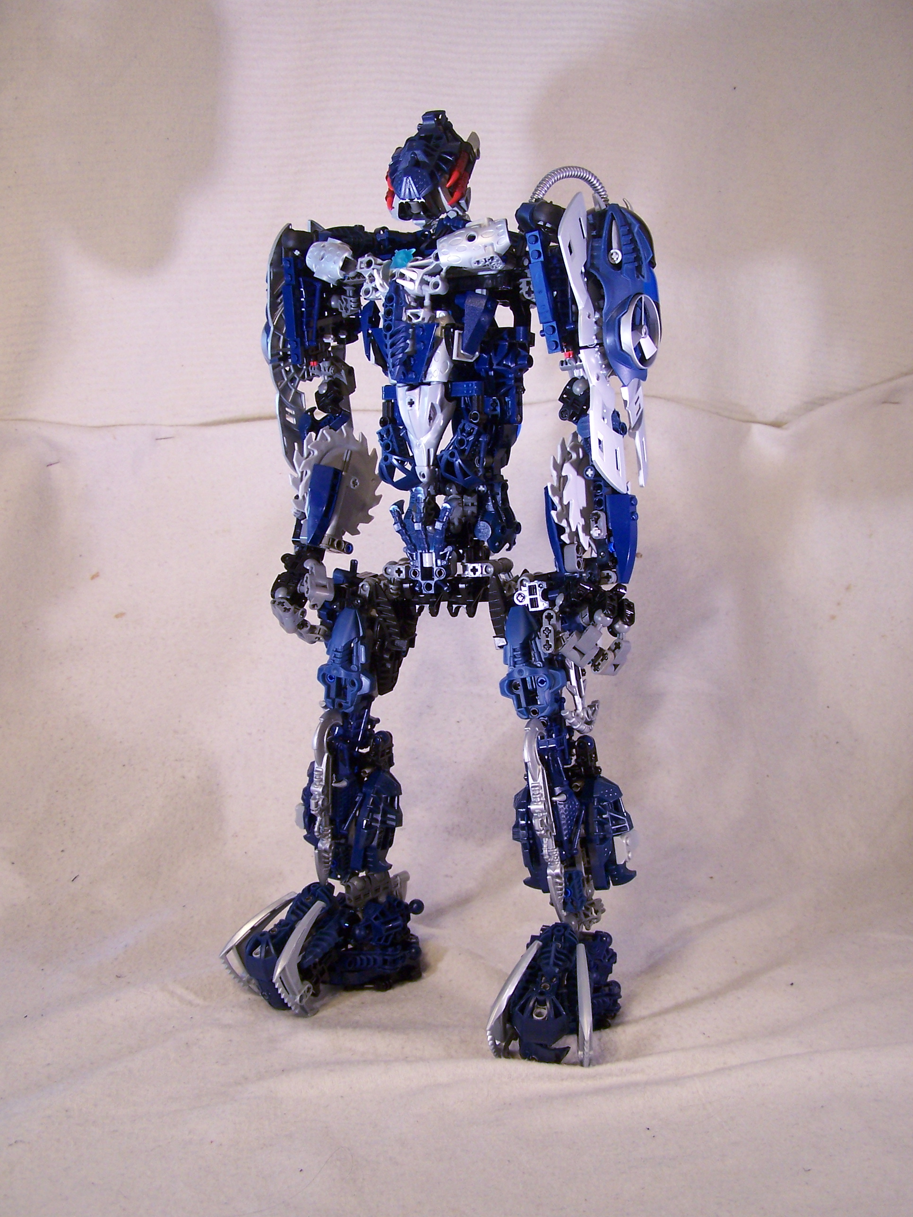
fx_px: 1336
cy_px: 608
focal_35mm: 38
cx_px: 456
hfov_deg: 37.7
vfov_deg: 49.0
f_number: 2.8
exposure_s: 1/8
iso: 140
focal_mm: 6.3
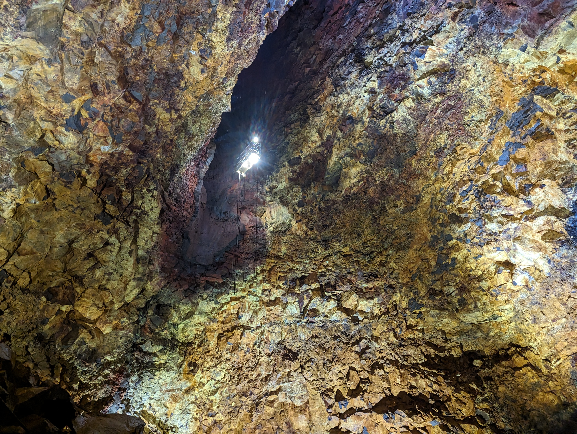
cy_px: 217
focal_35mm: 24
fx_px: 401
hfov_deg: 71.5
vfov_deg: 56.9
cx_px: 288
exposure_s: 1/44
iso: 1325
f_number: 1.85
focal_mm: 6.81
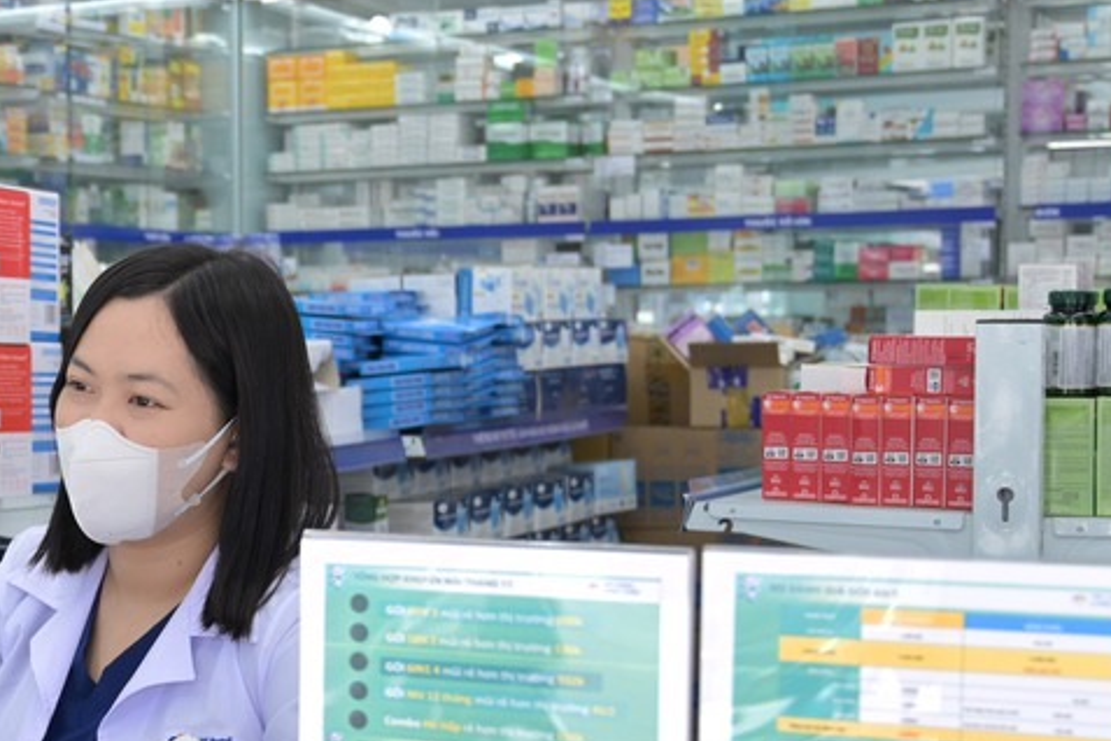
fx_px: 2446
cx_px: -189
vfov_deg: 17.2
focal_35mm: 79
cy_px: 457
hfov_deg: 23.6
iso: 250
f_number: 4
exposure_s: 1/160
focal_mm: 31.5
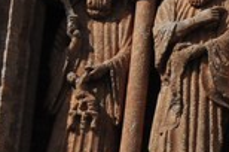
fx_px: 3161
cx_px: 755
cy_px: -85
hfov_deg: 4.0
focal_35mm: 498
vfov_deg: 2.7
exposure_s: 1/500
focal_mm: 50
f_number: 11
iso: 400
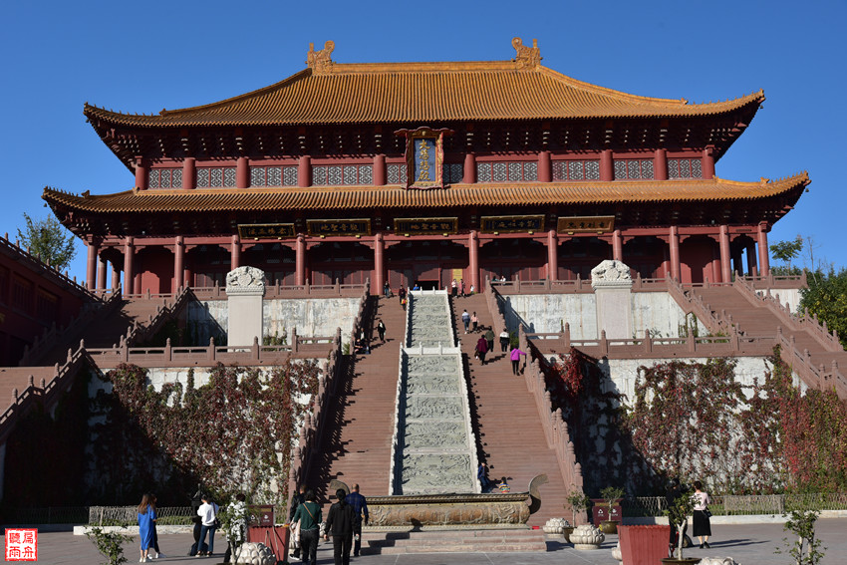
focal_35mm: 46
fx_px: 1082
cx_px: 424
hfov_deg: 42.7
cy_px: 282
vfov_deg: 29.3
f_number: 10
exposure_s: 1/320
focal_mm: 46
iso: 400
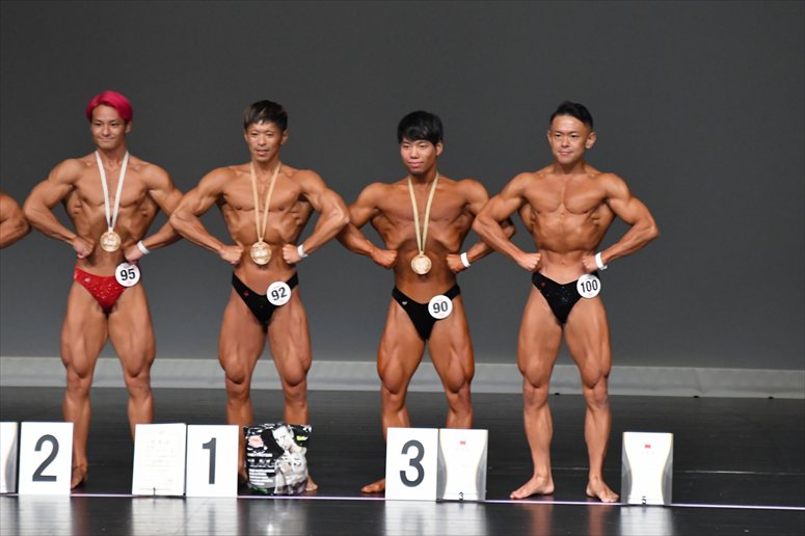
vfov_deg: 4.4
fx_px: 7040
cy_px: 268
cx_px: 402
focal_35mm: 315
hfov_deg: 6.5
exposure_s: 1/400
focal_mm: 210
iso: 5000
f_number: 5.6
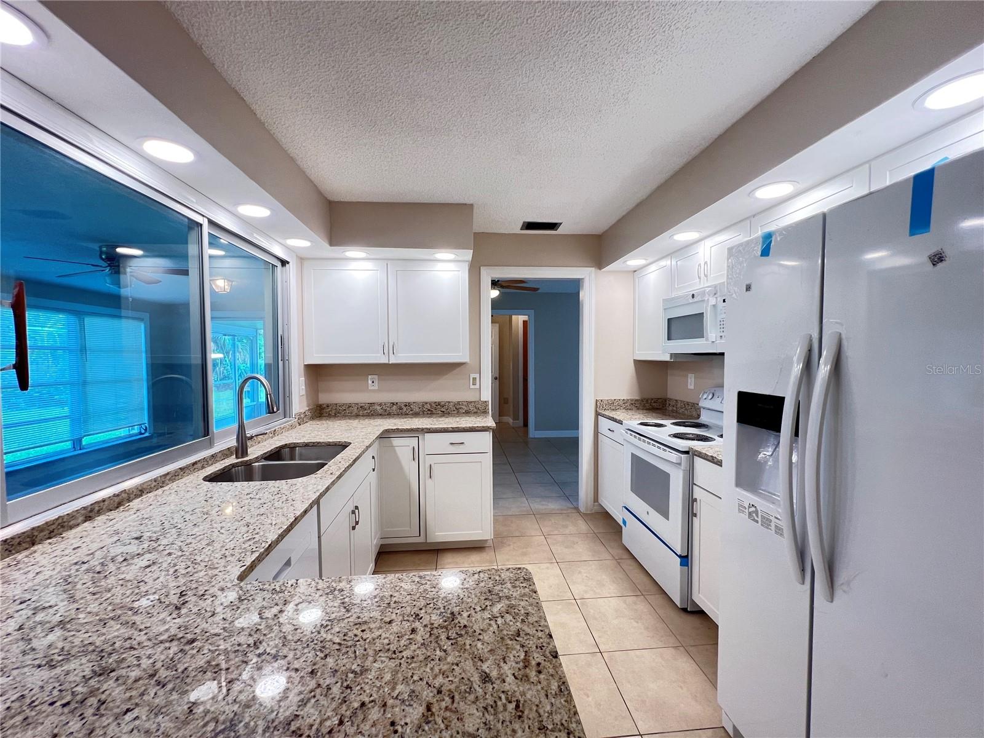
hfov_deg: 106.2
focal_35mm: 13
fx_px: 370
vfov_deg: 89.9
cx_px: 492
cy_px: 369
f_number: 1.8
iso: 160
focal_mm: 1.57
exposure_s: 1/60
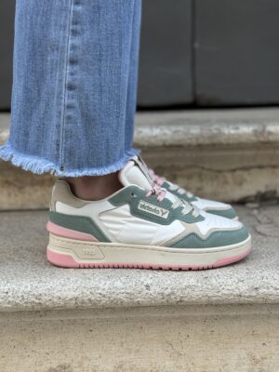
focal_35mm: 48
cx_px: 140
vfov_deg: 39.7
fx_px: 516
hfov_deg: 30.3
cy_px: 186
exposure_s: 1/122
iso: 64
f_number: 1.78
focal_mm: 6.76
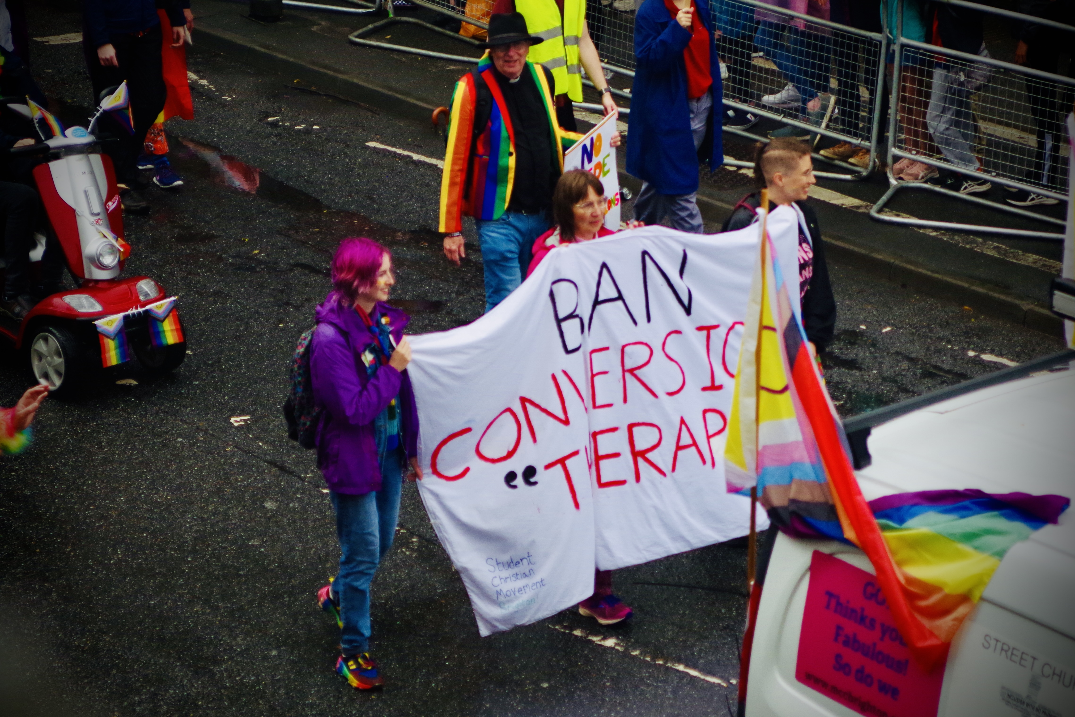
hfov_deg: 19.5
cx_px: 538
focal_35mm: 105
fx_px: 3135
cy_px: 358
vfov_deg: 13.0
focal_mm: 70
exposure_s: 1/640
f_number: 4
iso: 800
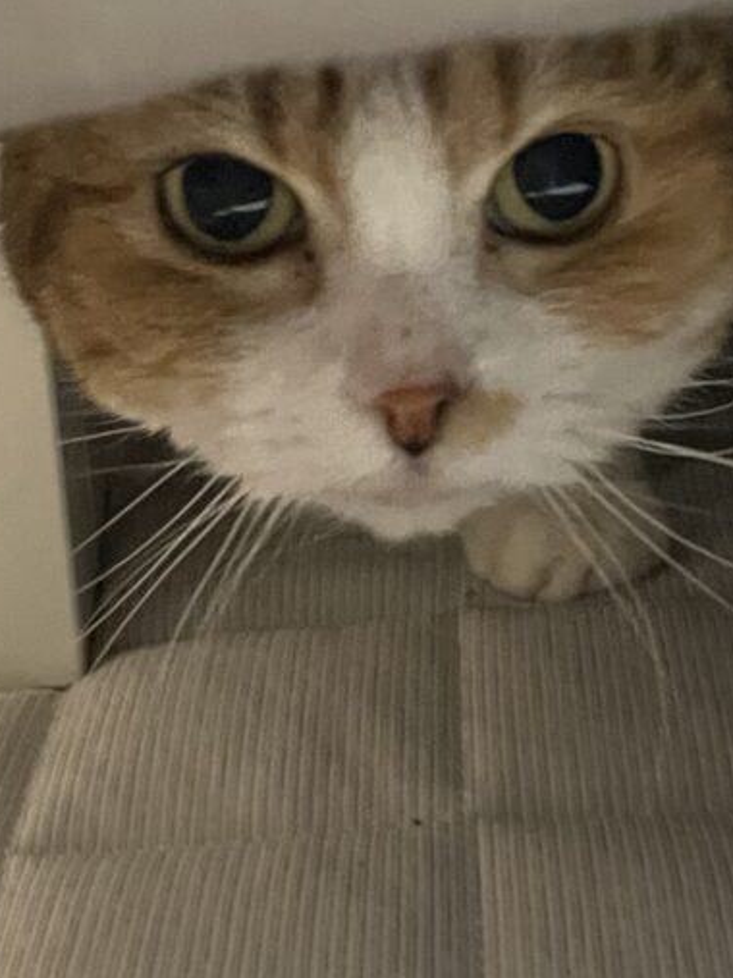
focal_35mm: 82
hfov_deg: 17.9
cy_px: 303
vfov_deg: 23.7
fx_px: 2316
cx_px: 482
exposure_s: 1/25
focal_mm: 4.2
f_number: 1.6
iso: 800
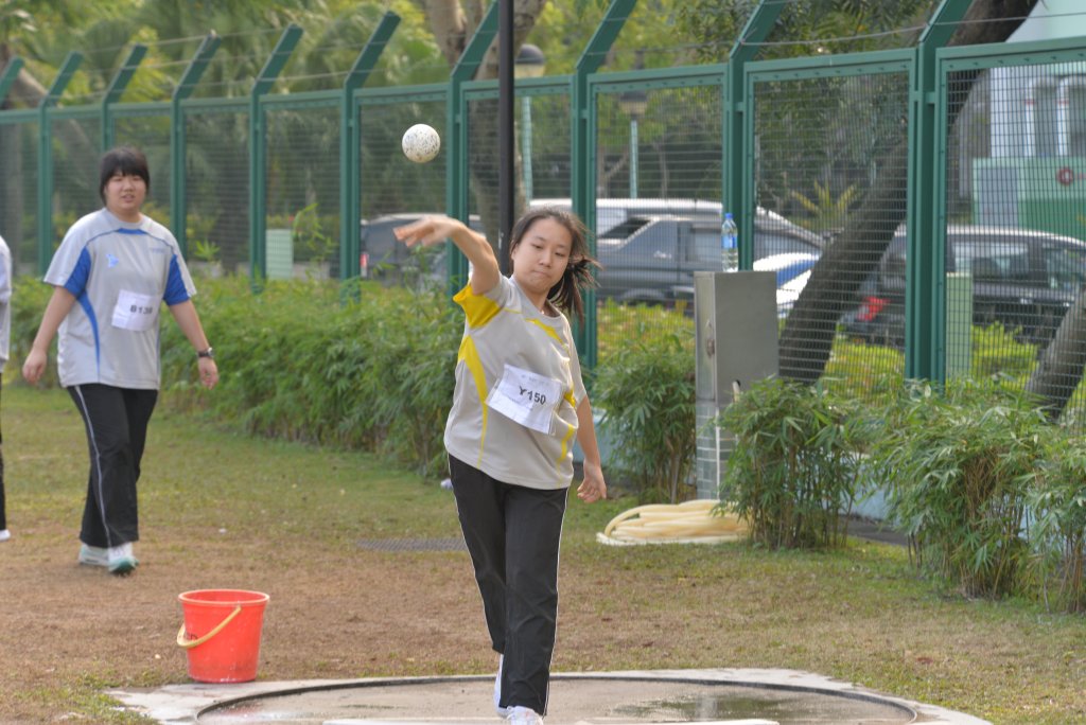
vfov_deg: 8.6
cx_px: 543
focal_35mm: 160
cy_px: 362
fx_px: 4829
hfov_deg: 12.8
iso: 500
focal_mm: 160
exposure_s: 1/200
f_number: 8
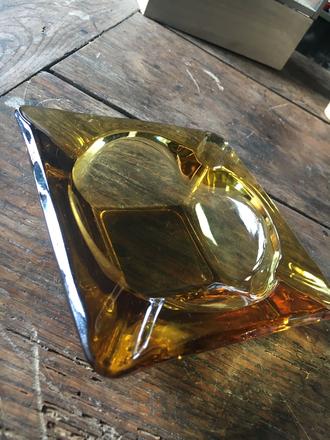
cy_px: 220
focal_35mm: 29
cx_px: 165
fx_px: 369
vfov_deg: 61.7
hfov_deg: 48.2
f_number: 2.2
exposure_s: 1/33
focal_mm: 4.15
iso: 100
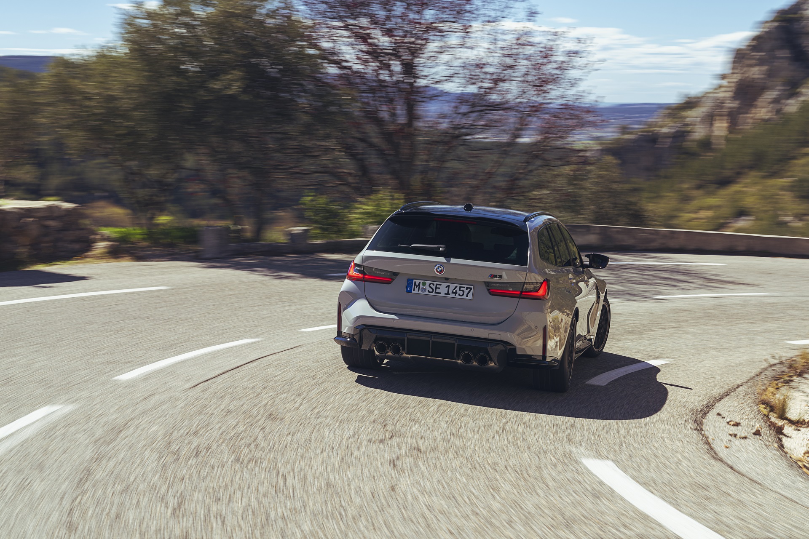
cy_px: 270
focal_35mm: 52
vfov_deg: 26.0
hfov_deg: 38.2
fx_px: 1168
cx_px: 404
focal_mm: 52
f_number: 9
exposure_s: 1/30
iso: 100
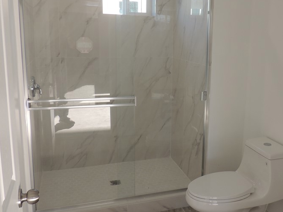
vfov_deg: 38.6
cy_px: 90
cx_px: 183
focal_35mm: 37
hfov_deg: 49.5
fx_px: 302
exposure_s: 1/60
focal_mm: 4.3
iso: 100
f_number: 3
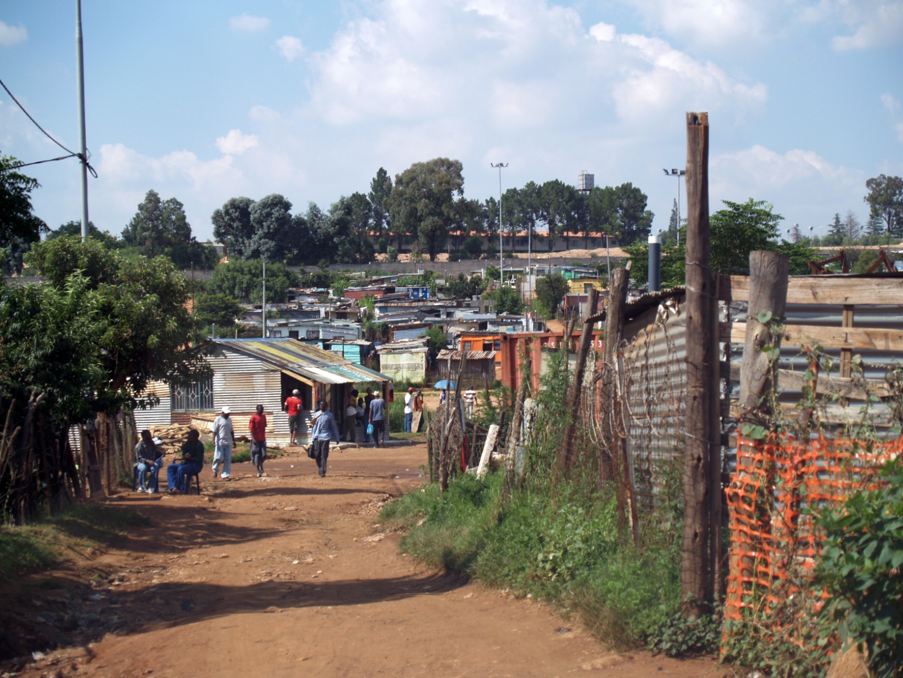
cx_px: 452
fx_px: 2348
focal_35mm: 90
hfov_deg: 21.8
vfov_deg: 16.4
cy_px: 339
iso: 100
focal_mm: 45
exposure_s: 1/320
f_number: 6.3
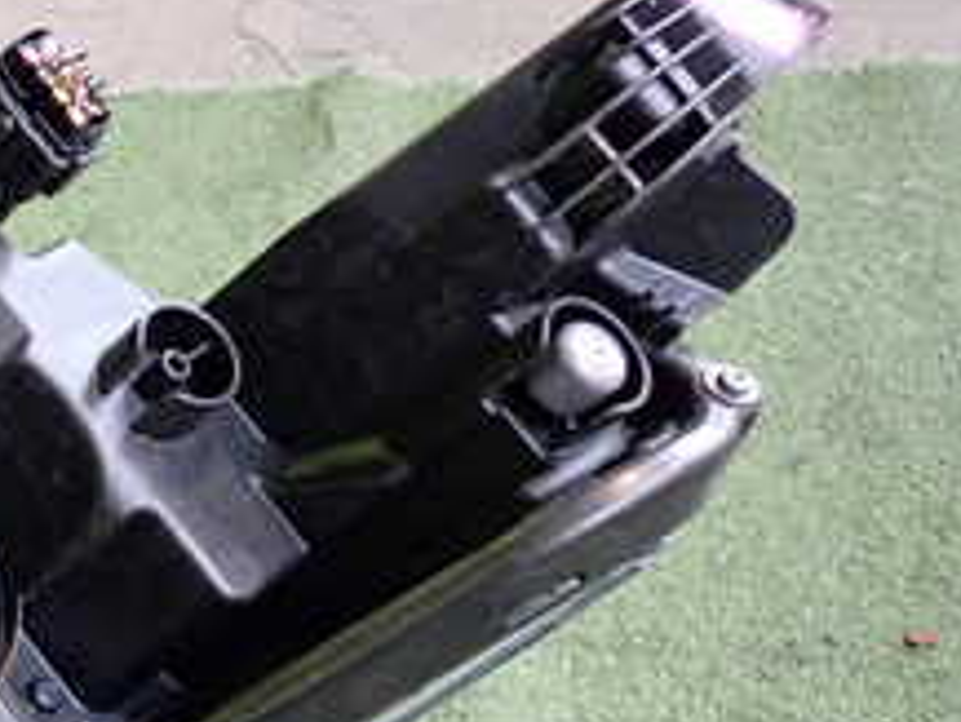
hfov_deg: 24.0
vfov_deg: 20.7
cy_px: 718
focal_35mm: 69
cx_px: -354
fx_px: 1917
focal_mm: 4.5
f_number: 2
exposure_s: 1/30
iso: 250
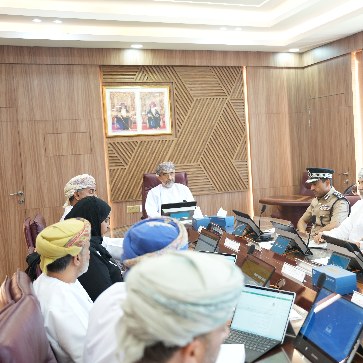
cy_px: 181
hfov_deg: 37.1
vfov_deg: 37.9
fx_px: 528
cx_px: 268
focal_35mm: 45
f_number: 2.8
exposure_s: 1/160
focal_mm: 34.4
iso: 1250
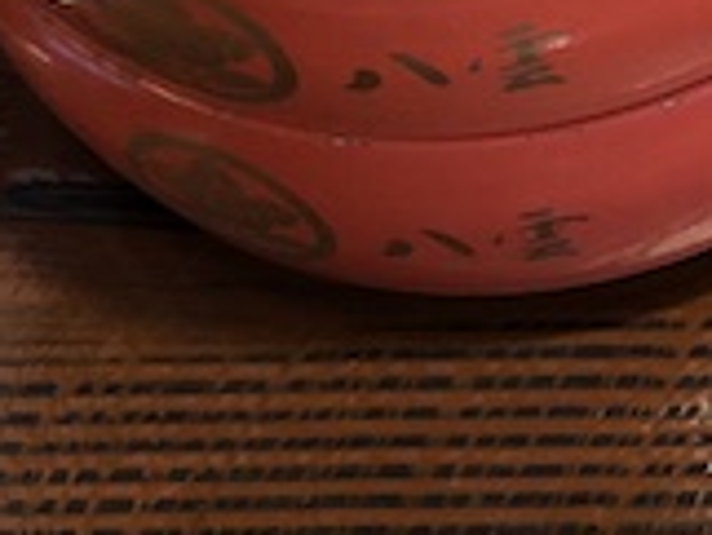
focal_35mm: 139
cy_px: -570
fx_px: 2861
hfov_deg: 13.4
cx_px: 1048
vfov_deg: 9.9
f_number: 1.8
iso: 50
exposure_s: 1/15
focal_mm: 3.99
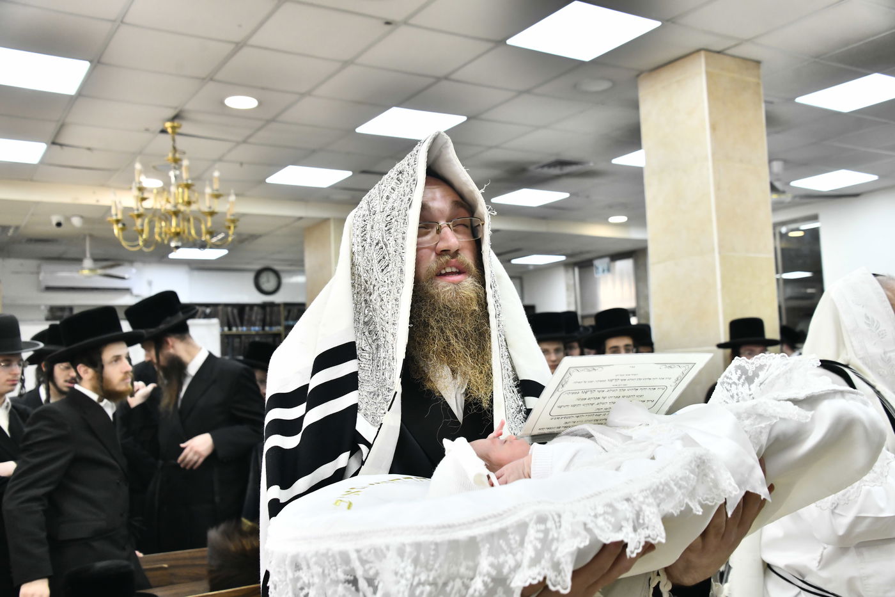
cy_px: 298
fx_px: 870
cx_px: 448
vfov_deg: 37.8
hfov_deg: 54.4
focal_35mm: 35
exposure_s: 1/160
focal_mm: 35
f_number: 5.6
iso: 1600
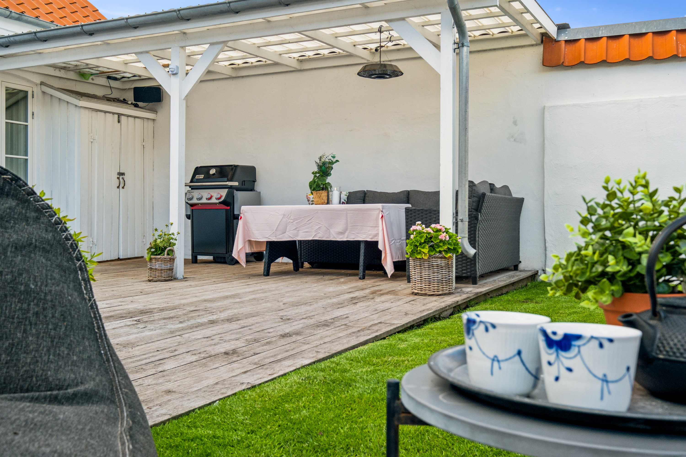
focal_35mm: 36
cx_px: 343
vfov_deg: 36.9
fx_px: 686
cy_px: 228
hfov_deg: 53.1
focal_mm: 24
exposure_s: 1/100
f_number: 8
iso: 500
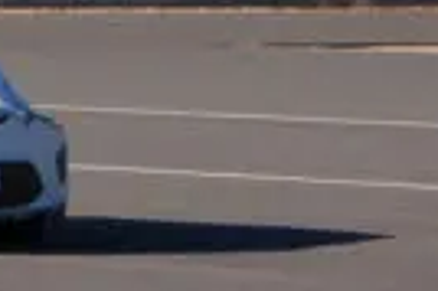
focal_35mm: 517
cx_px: -1147
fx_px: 6280
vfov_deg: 2.7
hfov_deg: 3.8
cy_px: -5
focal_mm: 45
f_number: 9
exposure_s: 1/320
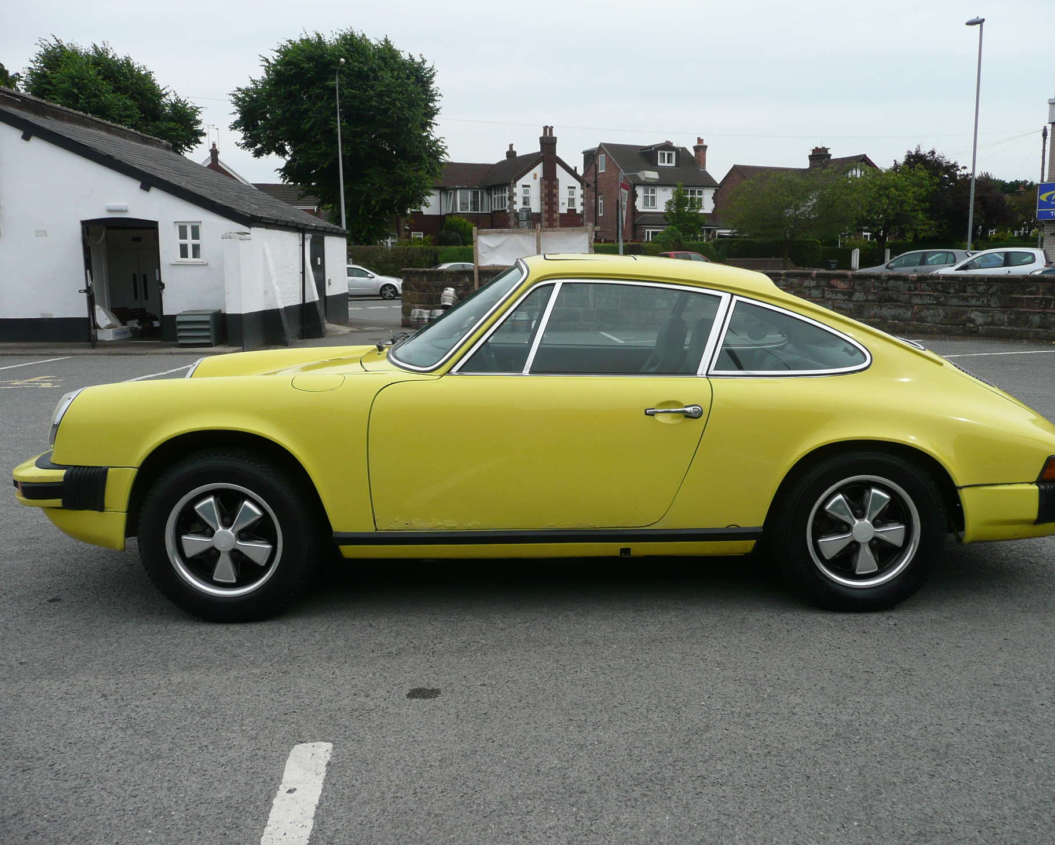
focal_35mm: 30
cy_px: 419
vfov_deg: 48.5
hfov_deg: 58.7
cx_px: 561
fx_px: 937
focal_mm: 4.6
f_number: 3.3
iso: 100
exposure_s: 1/500
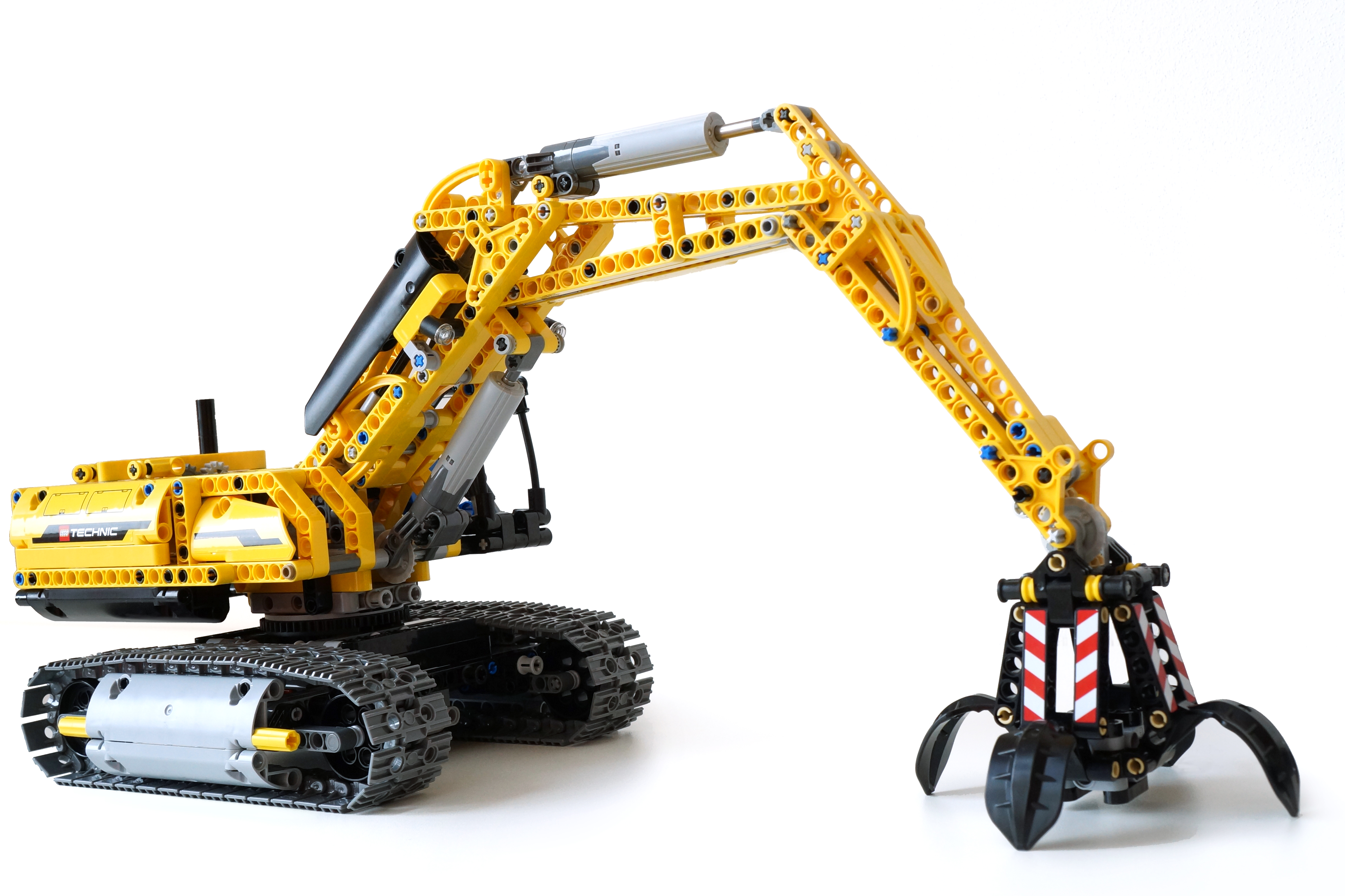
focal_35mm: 48
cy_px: 450
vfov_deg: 28.4
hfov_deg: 41.5
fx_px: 1775
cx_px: 661
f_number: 9
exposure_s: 1/20
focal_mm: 31
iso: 800
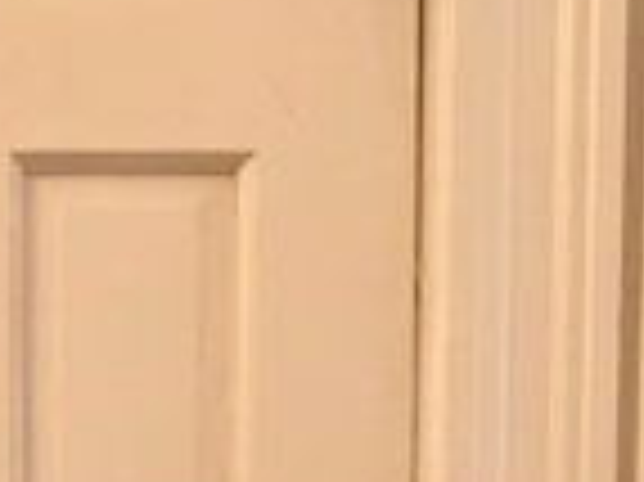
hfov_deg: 9.7
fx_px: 3736
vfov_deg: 7.1
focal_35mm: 201
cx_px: -72
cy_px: 1045
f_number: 1.8
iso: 100
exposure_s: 1/5
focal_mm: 3.99
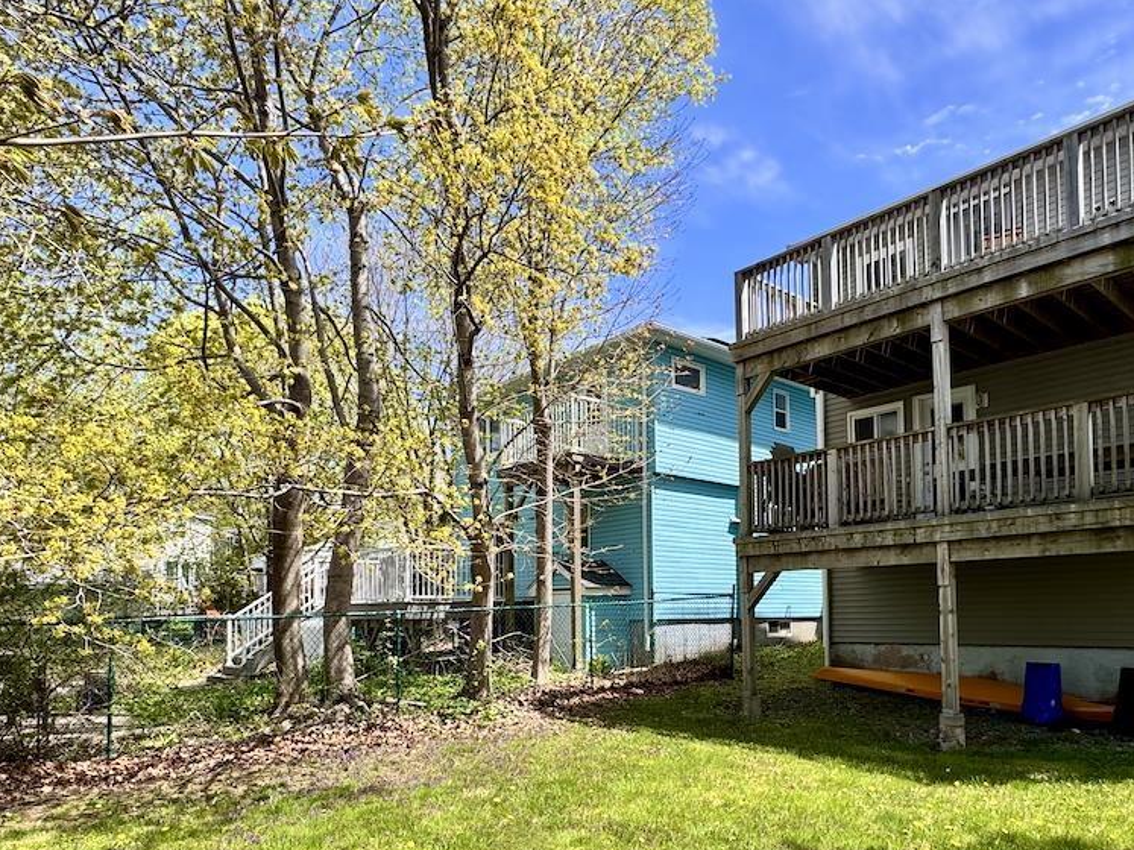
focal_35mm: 24
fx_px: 786
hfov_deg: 70.9
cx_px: 674
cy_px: 581
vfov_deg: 55.4
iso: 40
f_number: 2.2
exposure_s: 1/675
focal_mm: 2.22
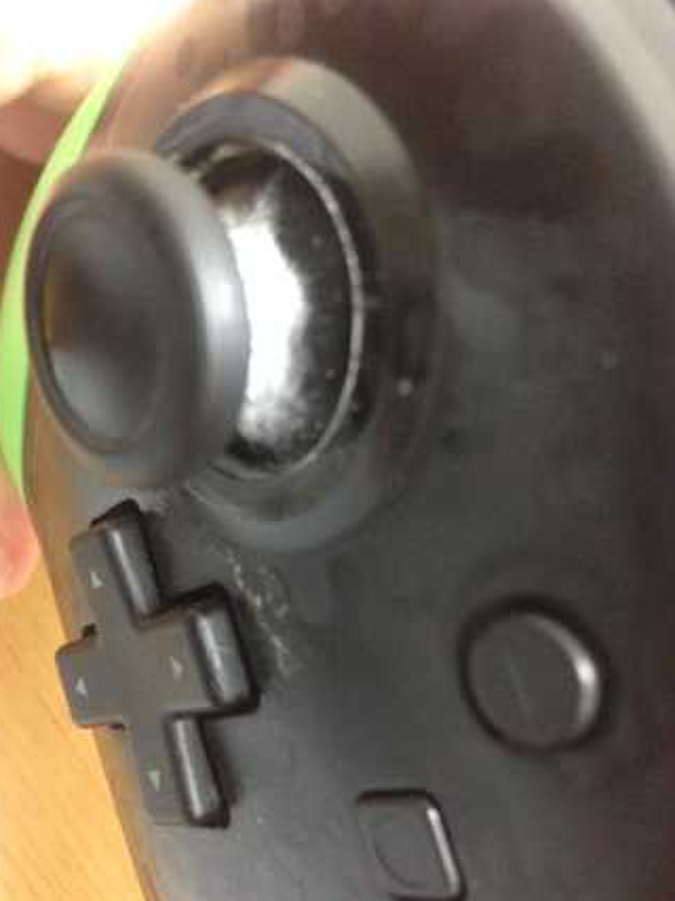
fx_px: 884
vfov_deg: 54.0
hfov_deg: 41.8
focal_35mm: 34
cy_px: 445
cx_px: 335
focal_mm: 4.12
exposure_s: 1/15
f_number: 2.4
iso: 800
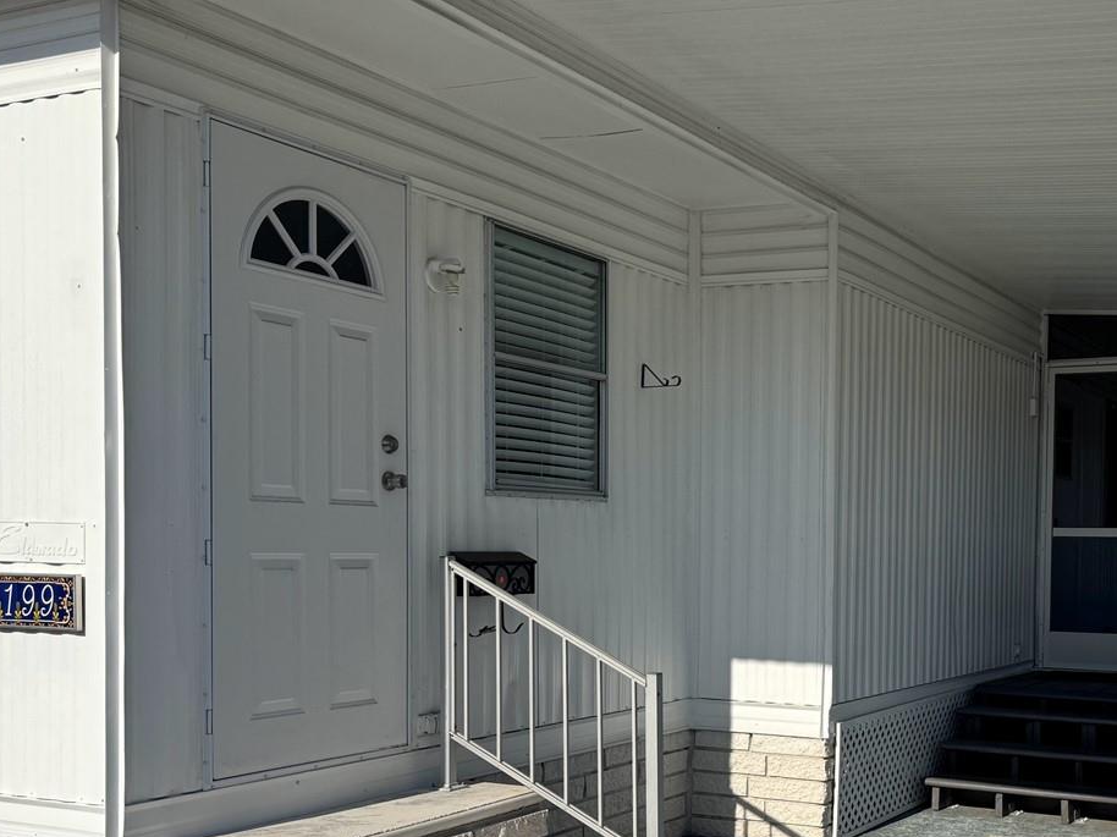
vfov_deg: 33.9
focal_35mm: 42
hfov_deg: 42.6
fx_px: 1355
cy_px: 576
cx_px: 907
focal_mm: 6.76
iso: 80
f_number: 1.78
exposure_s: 1/7937
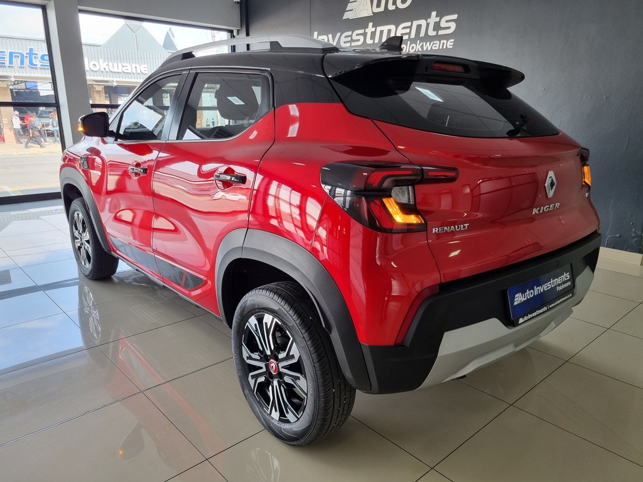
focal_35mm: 26
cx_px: 322
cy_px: 241
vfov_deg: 53.1
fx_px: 483
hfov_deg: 67.3
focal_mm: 5.4
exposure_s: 1/106
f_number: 1.8
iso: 50
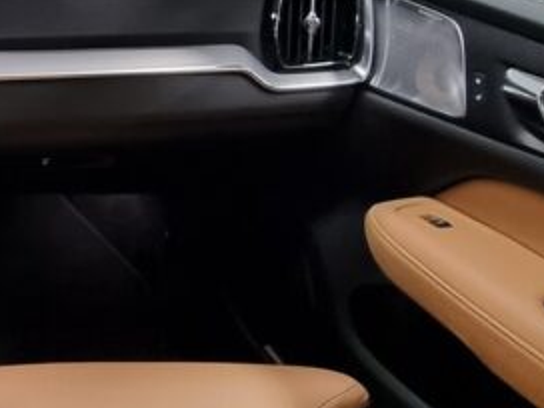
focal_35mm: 49
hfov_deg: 29.5
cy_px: 88
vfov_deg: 29.1
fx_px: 770
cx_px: -200
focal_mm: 2.2
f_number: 2.2
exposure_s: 1/50
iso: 320
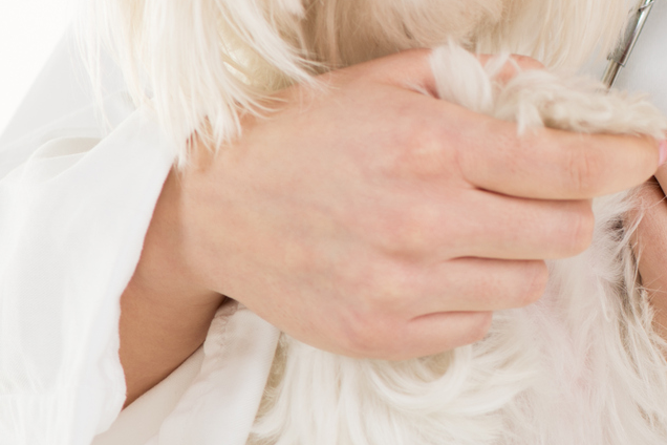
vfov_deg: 3.9
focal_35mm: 350
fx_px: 6484
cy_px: -4
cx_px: 786
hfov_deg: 5.9
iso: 100
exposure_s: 1/125
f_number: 5
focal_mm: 105
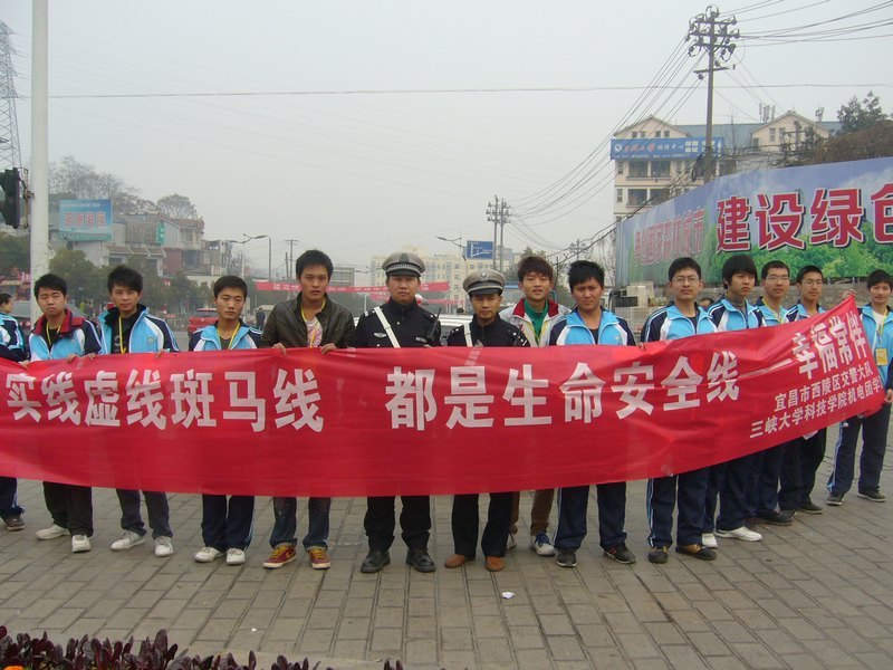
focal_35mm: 35
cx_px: 446
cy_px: 335
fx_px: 903
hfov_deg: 52.6
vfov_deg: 40.7
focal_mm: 5.8
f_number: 5.6
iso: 80
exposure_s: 1/250
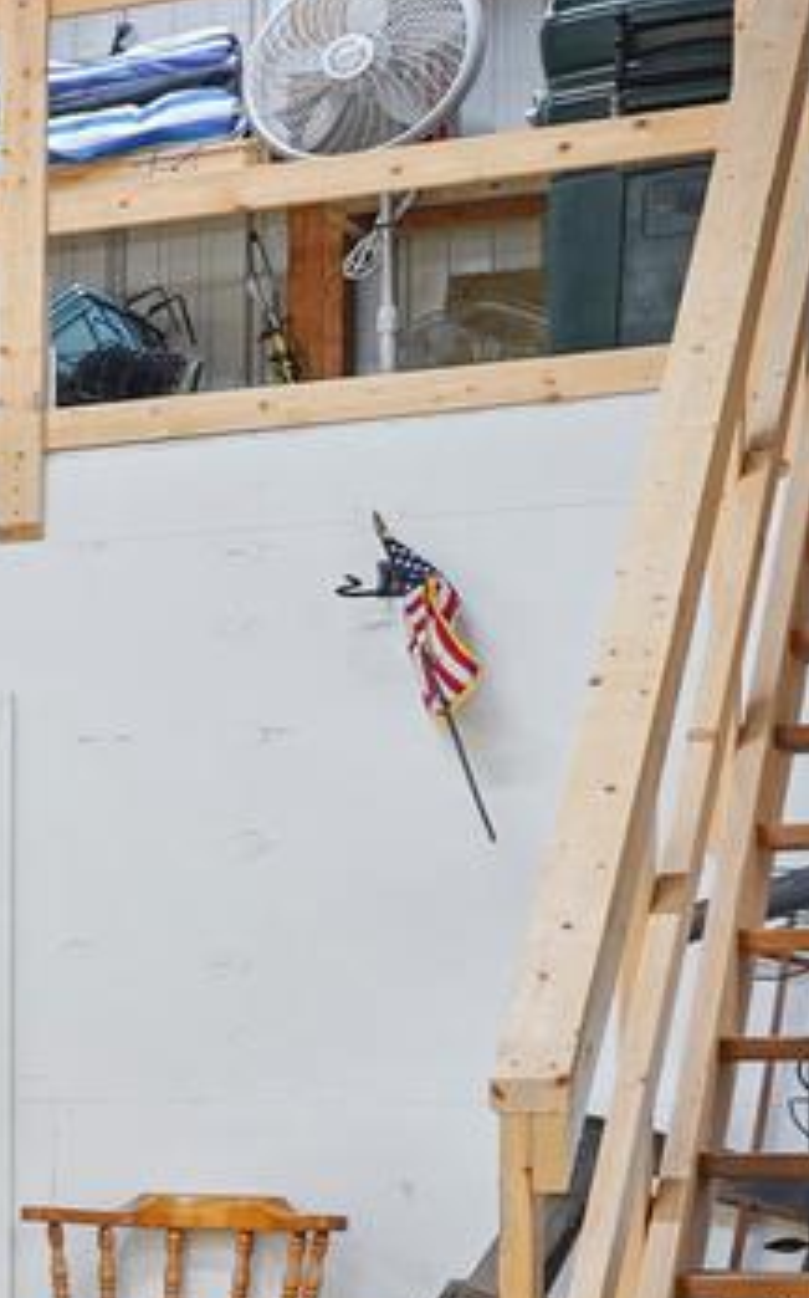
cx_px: -2666
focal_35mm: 102
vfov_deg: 20.3
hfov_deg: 7.5
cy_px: 431
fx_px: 3604
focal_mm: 17
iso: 80
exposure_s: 1/13
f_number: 2.8
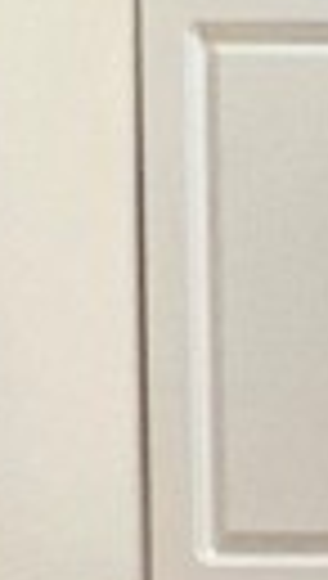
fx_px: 1862
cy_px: 674
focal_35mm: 121
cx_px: 1658
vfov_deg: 17.0
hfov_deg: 6.1
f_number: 2.2
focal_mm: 2.22
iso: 80
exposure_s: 1/63
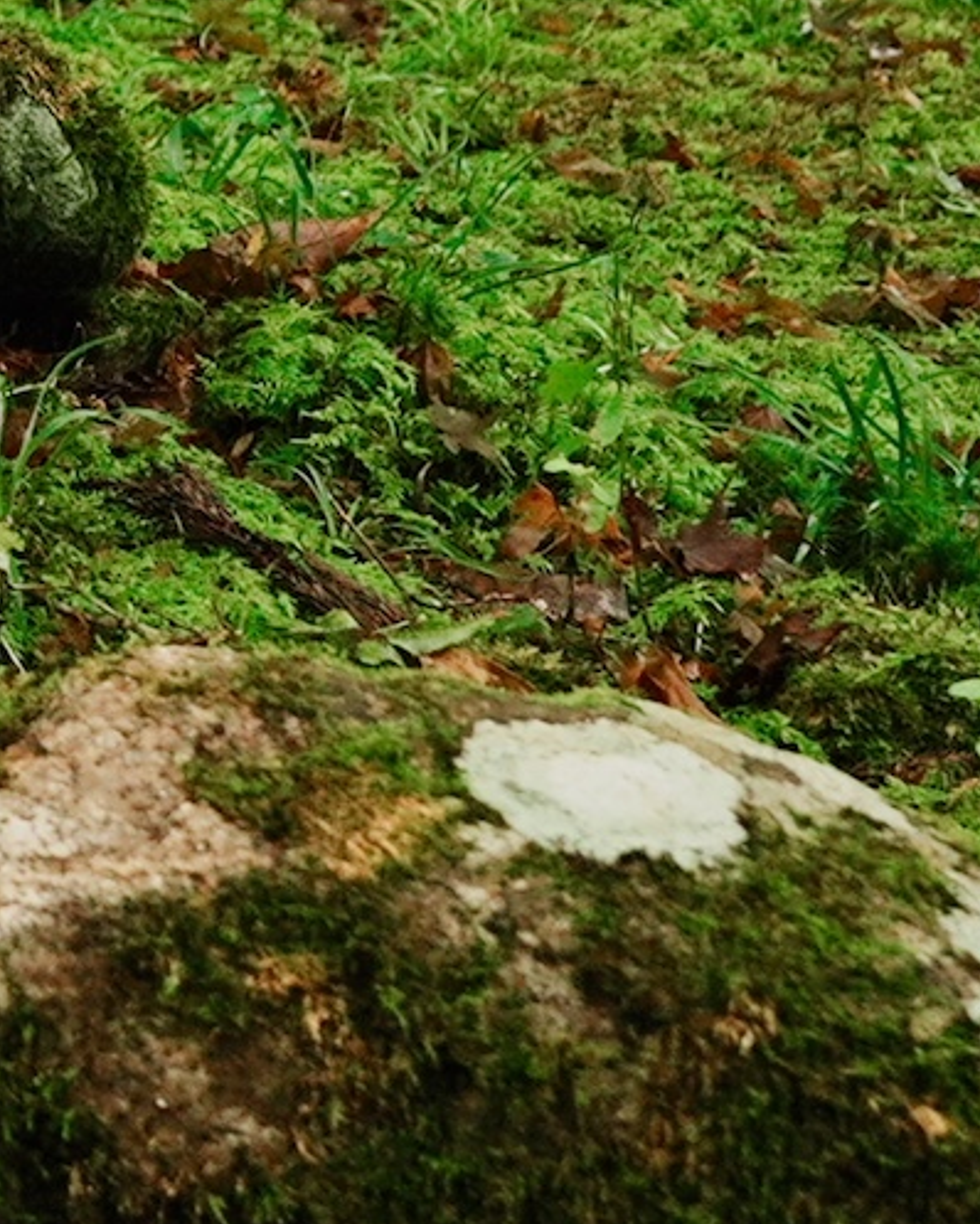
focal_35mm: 119
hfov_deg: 11.7
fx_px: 4312
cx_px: -943
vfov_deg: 15.1
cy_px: -525
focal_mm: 21
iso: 320
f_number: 4
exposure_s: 1/125
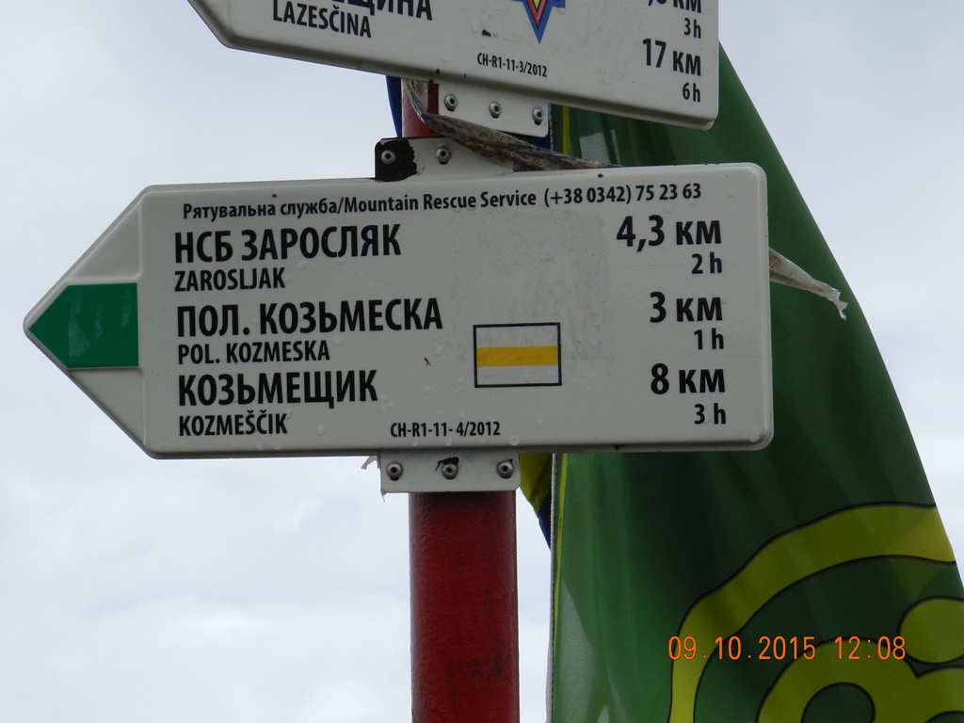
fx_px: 1476
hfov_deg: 36.2
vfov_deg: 27.5
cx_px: 482
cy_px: 362
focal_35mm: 53
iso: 160
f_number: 5
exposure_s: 1/1250
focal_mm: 9.4
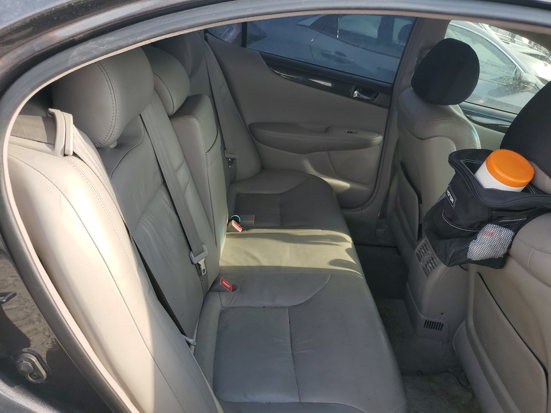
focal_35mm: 26
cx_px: 276
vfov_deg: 53.1
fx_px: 414
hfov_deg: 67.3
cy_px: 206
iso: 50
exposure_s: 1/455
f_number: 1.5
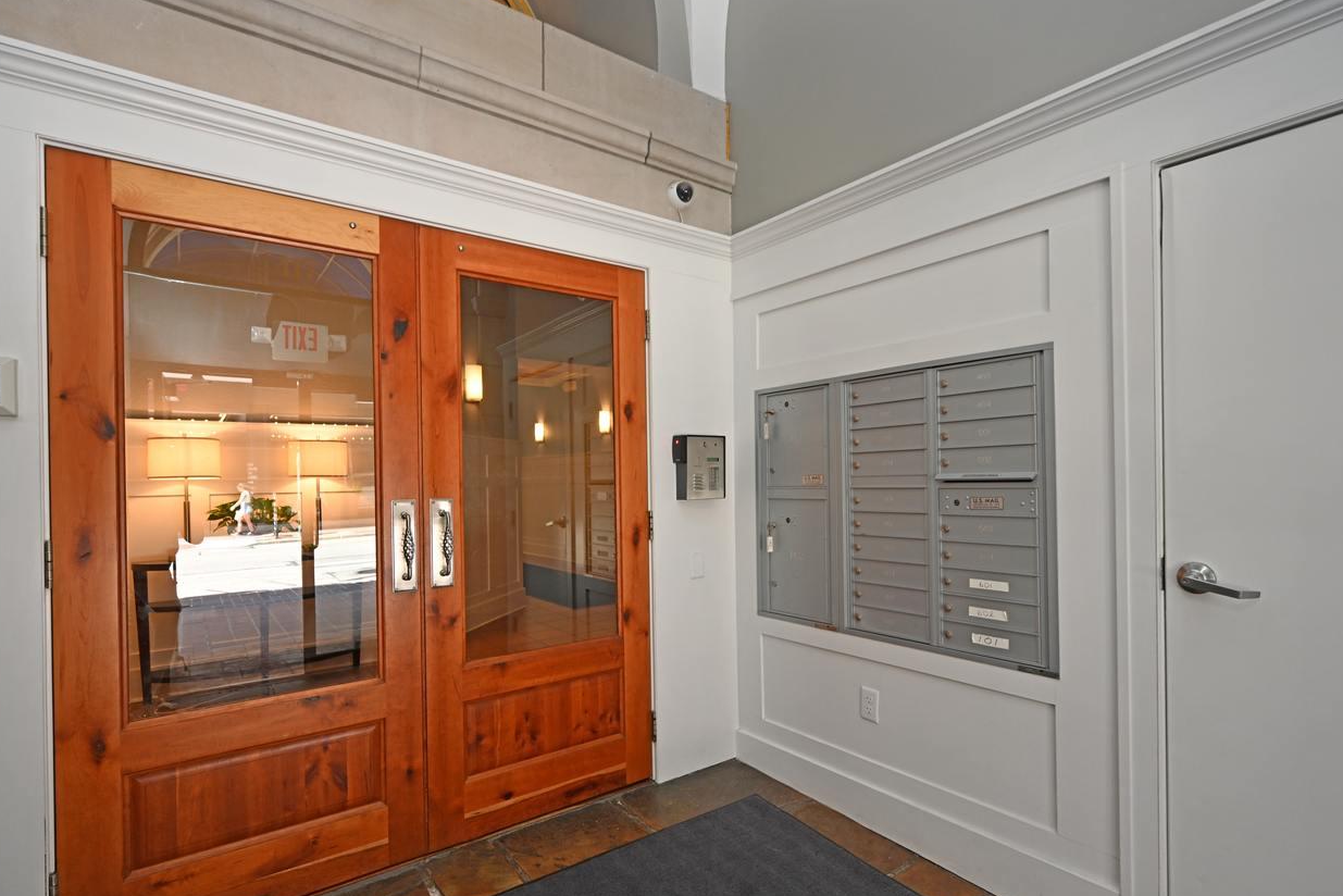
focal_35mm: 17
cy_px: 478
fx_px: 634
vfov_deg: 70.4
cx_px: 677
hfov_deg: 93.3
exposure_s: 1/60
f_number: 4
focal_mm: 14
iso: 360
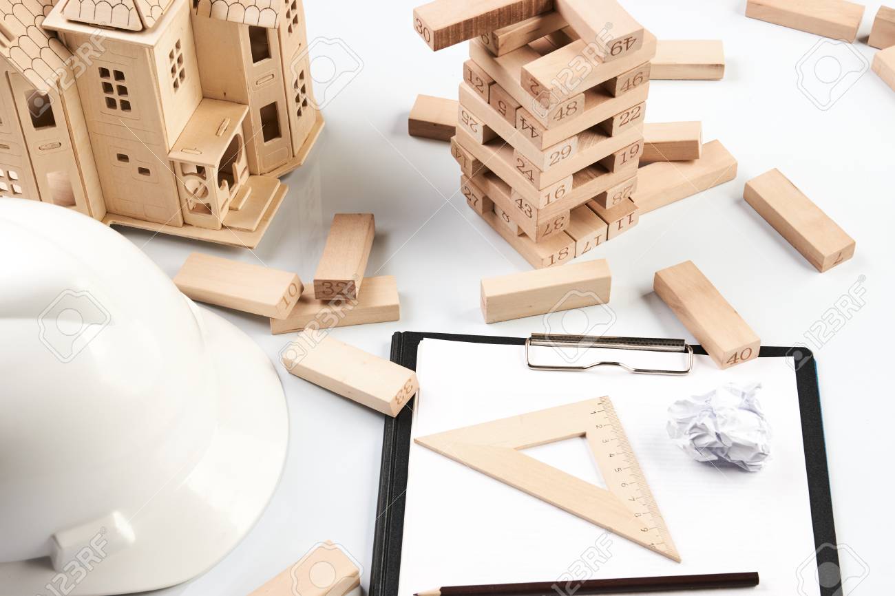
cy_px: 298
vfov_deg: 18.2
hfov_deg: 27.0
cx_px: 448
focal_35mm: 75
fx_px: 1864
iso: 100
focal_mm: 50
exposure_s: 1/125
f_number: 10
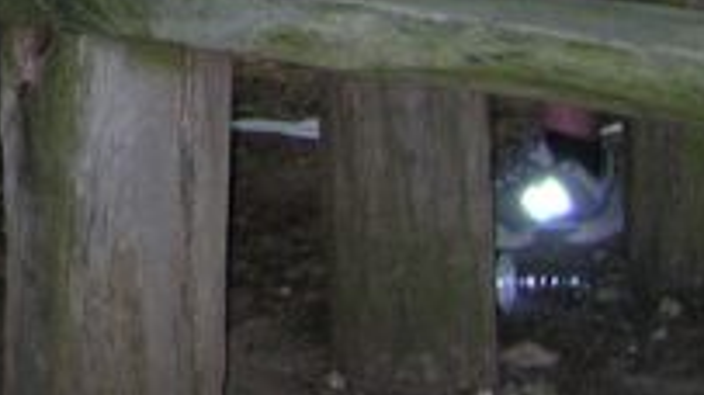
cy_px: -613
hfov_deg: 12.5
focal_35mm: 159
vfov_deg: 7.1
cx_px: -496
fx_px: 2967
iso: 100
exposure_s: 1/30
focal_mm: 5.6
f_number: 2.7
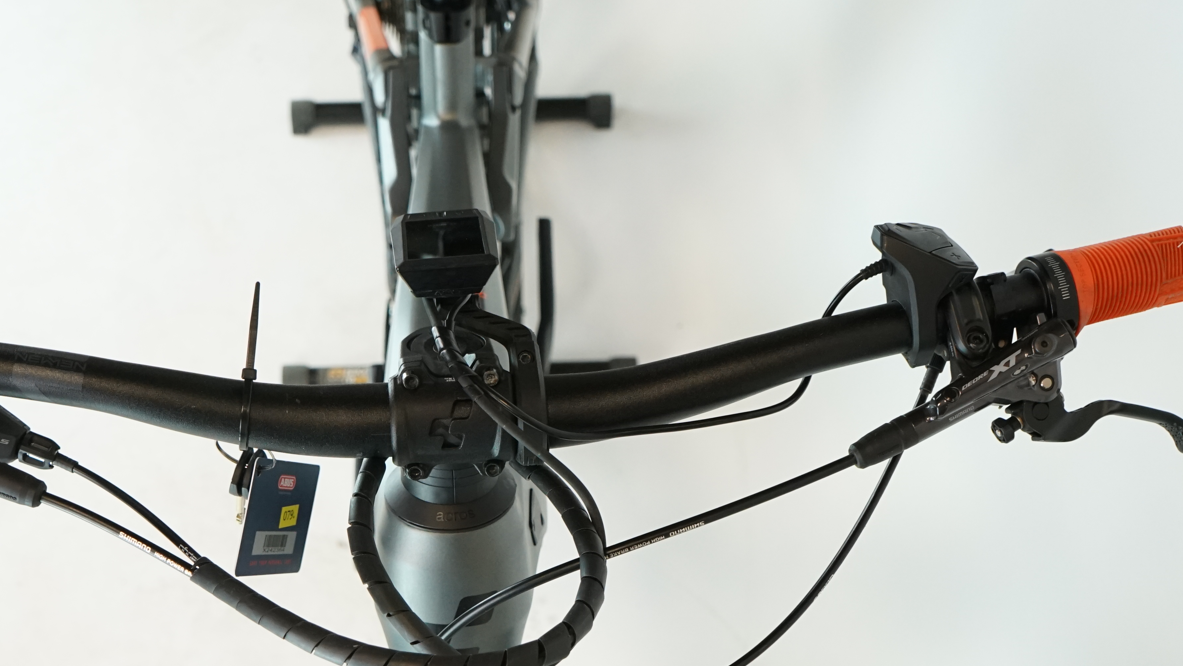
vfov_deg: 23.1
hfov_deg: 40.4
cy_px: 537
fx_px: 1600
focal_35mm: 51
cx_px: 473
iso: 1600
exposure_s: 1/200
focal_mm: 29
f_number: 5.6
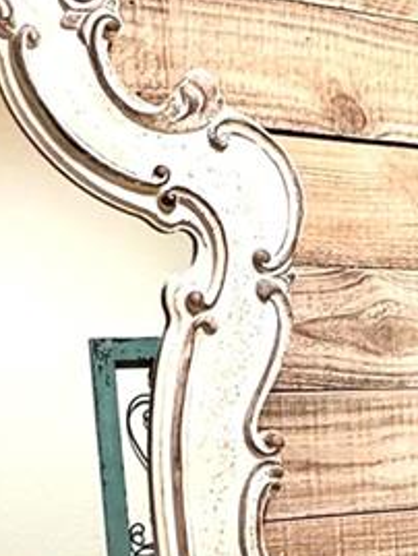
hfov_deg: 17.7
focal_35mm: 80
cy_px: 550
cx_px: 488
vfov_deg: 23.4
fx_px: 1287
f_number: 2.2
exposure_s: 1/60
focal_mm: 2.22
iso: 400
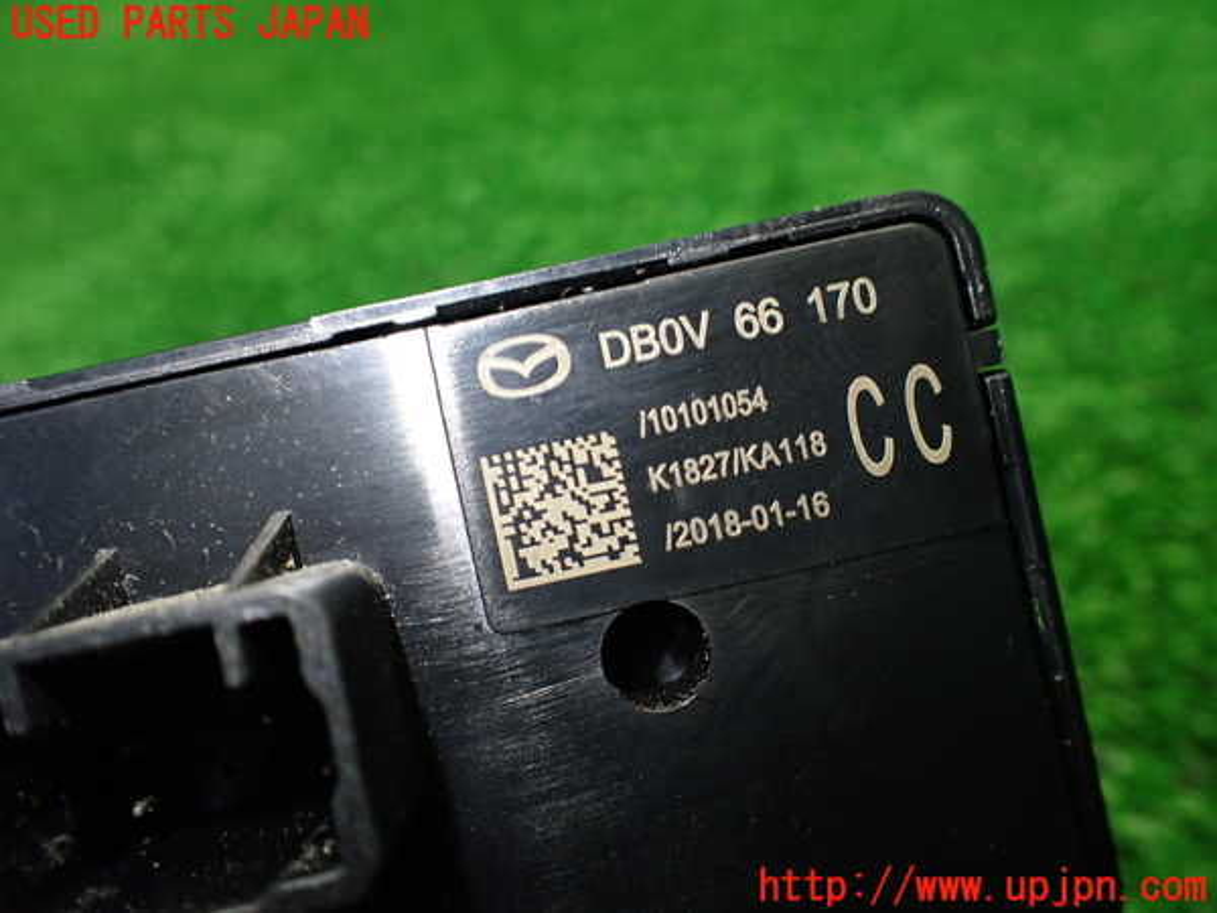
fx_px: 1055
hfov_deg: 60.0
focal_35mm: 30
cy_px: 456
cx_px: 608
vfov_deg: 46.8
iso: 400
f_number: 2.3
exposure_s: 1/125
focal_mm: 5.4
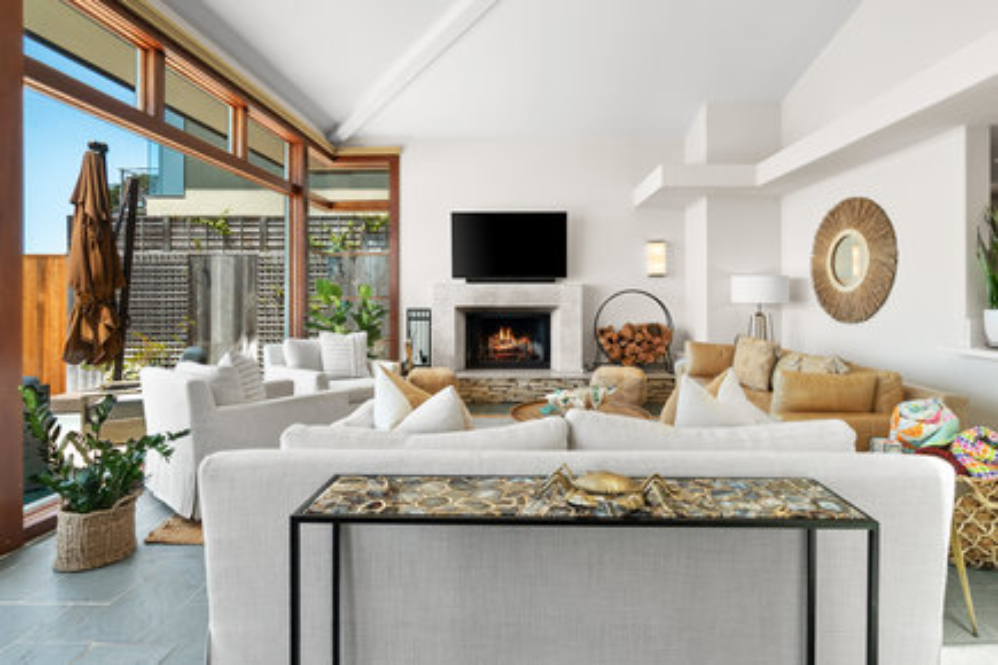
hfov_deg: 96.7
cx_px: 499
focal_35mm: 16
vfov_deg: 73.7
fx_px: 444
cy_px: 332
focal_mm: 16
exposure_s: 1/30
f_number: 14
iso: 1000
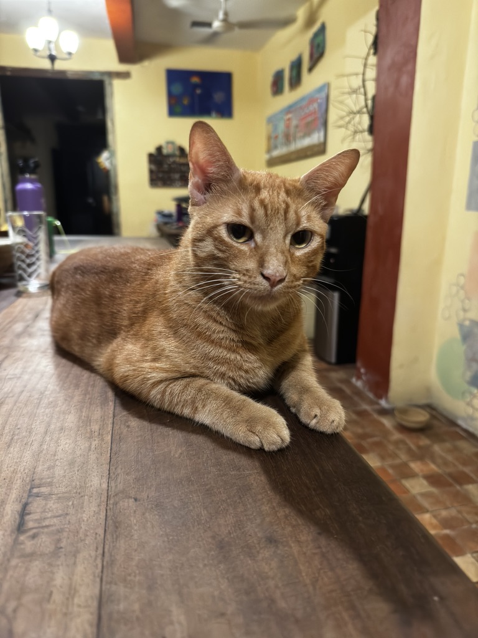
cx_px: 239
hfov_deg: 56.8
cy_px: 319
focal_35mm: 24
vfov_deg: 71.6
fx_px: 442
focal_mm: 6.76
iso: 800
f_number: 1.78
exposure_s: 1/38
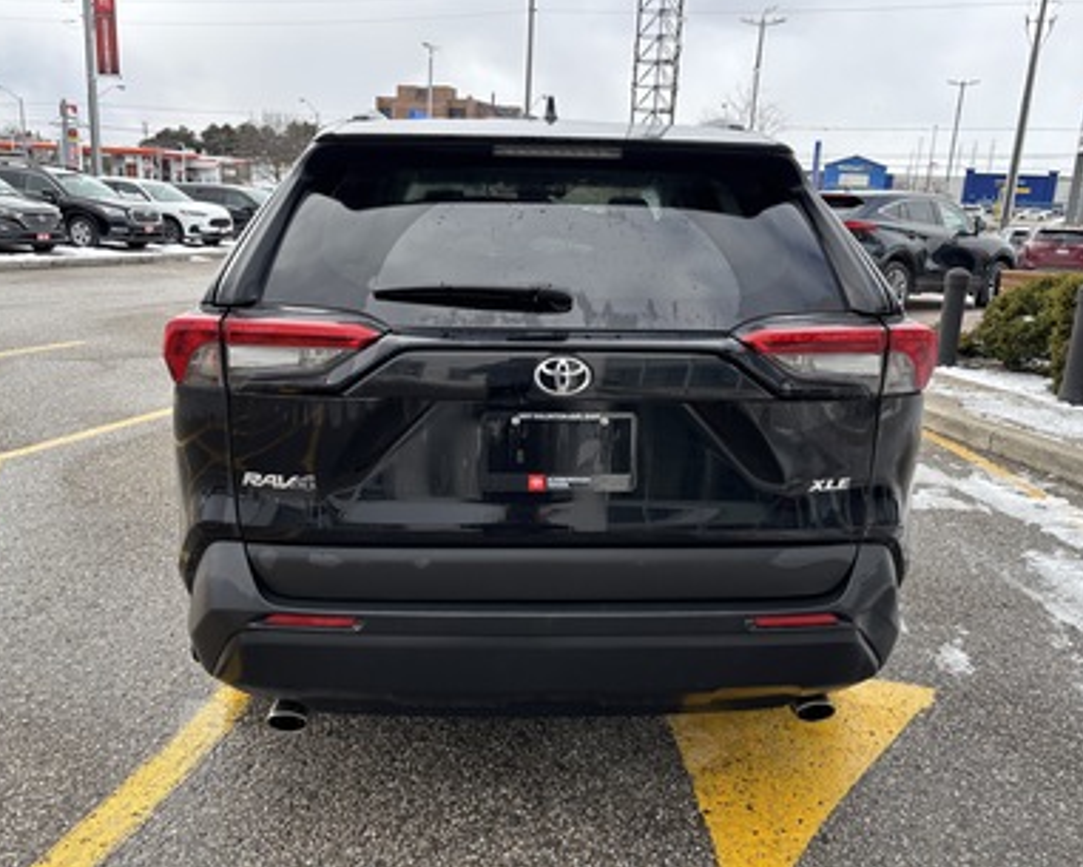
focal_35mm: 28
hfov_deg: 62.2
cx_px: 557
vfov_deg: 51.5
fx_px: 898
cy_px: 425
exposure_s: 1/581
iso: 50
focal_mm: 5.96
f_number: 1.6
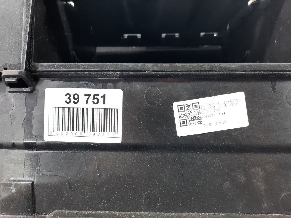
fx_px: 210
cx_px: 146
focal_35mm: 25
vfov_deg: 54.9
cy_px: 109
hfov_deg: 69.4
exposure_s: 1/50
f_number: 2
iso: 125
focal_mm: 4.6
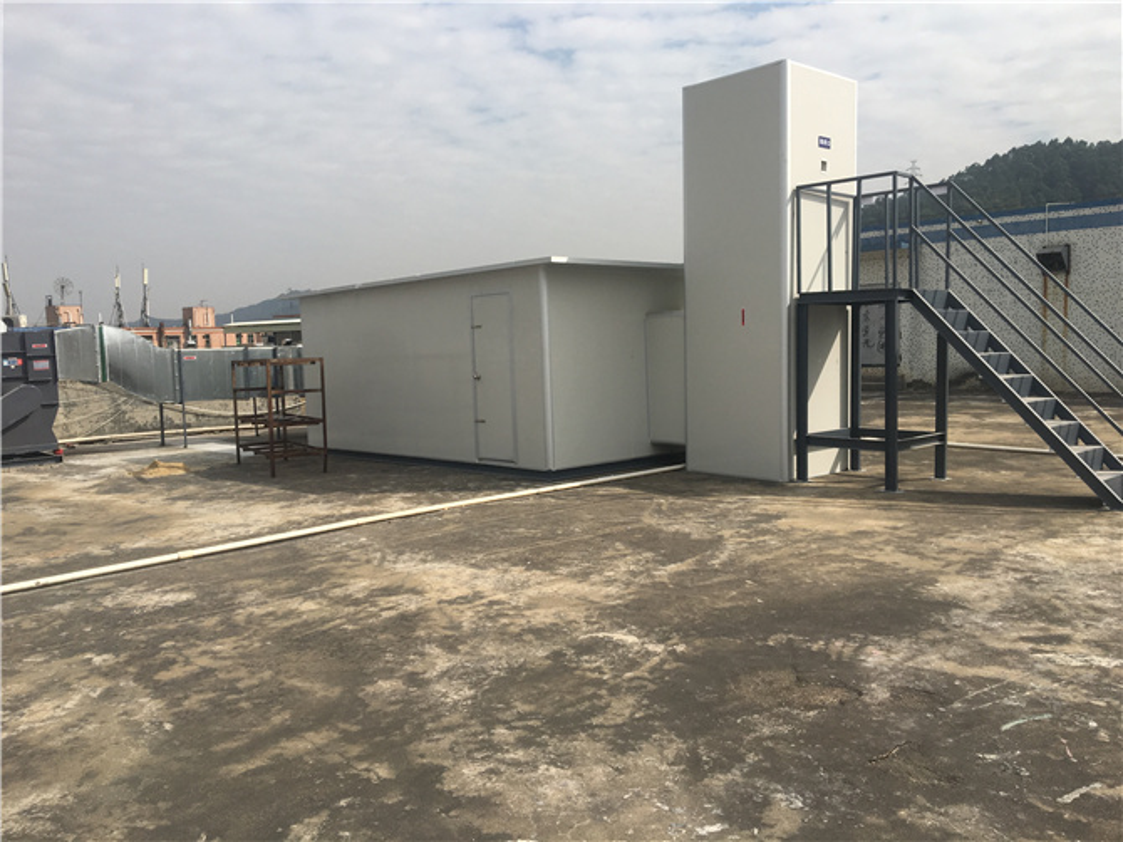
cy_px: 421
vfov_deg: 48.2
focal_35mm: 29
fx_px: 940
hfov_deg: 61.7
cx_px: 562
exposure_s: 1/3077
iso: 25
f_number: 2.2
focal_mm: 4.15
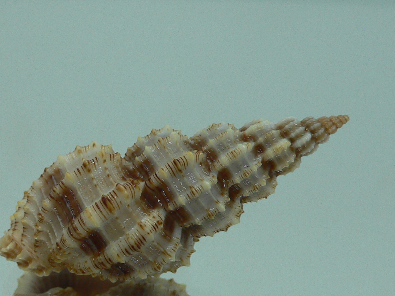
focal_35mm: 59
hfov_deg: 32.5
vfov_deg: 24.3
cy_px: 248
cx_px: 140
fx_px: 673
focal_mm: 4.6
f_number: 2.8
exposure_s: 1/60
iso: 80
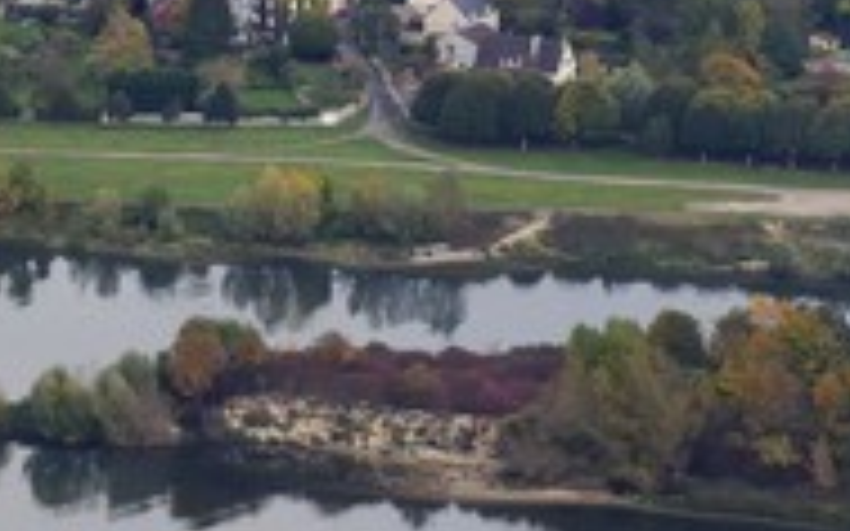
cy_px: 126
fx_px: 8129
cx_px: 234
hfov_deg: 6.0
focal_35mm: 351
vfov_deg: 3.7
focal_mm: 155
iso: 400
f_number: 6.3
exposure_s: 1/800
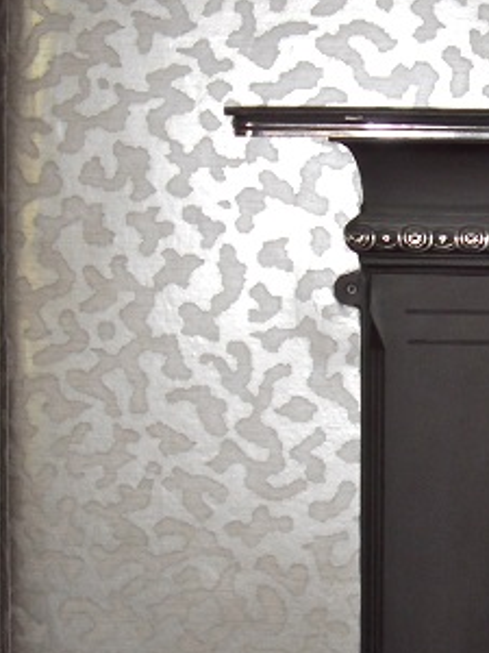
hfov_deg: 18.7
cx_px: 417
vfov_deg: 24.9
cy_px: 205
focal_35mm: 78
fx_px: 1469
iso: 100
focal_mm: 6.6
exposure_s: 1/45
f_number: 3.5
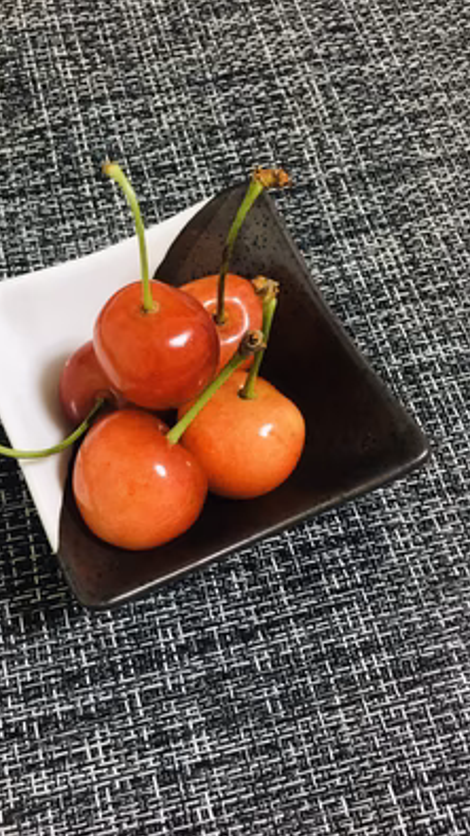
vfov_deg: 61.0
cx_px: 165
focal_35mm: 32
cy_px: 419
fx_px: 709
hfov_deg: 36.4
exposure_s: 1/24
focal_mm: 4.15
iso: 200
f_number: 2.2
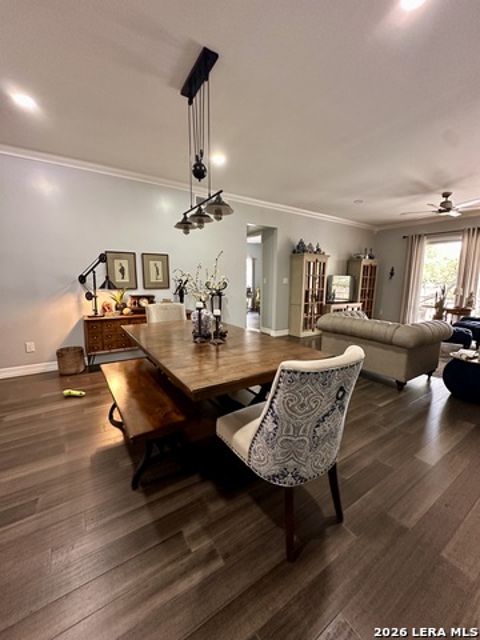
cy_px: 320
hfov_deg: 85.7
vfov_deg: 102.1
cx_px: 240
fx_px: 259
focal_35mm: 14
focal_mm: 2.22
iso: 500
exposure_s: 1/60
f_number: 2.2
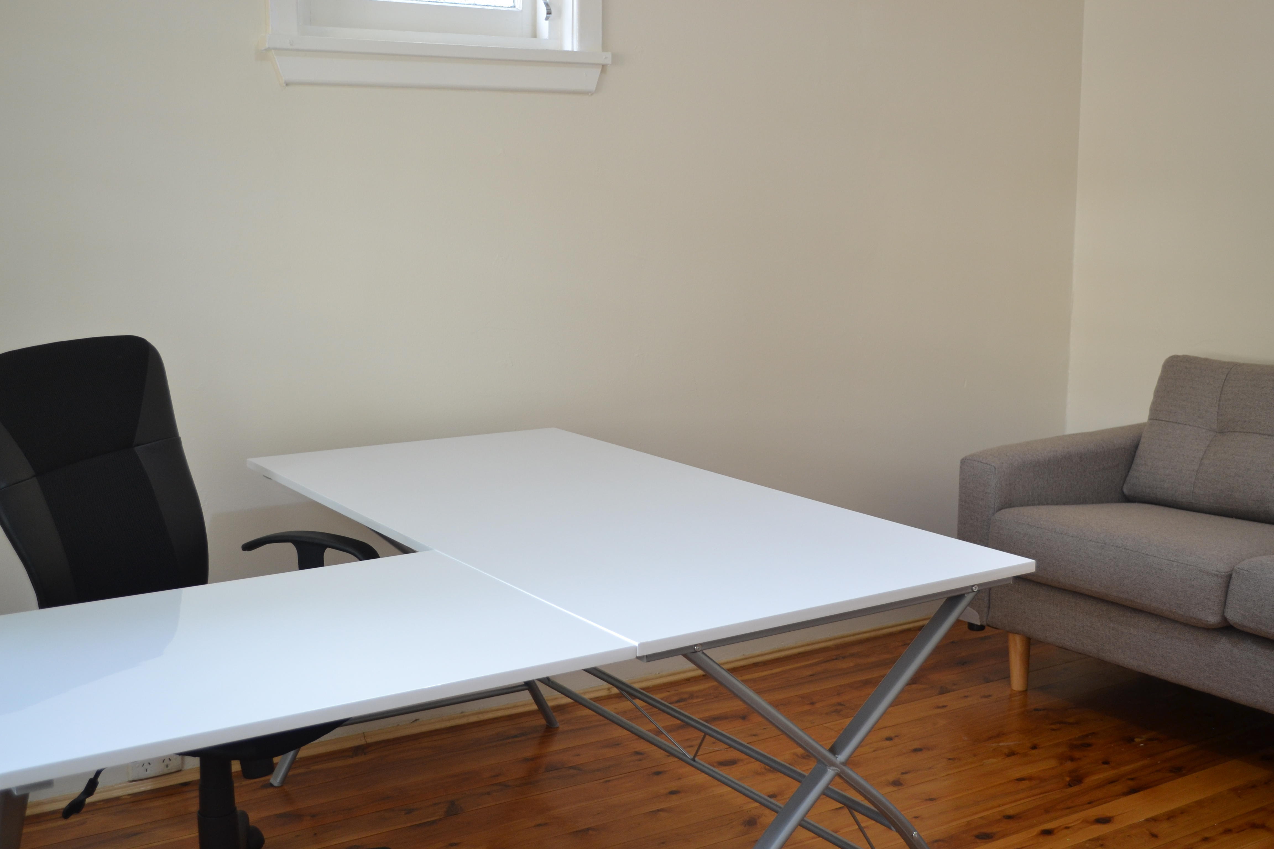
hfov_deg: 46.4
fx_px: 1486
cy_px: 424
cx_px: 637
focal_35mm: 42
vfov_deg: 31.9
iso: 400
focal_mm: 28
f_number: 4.5
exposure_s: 1/30
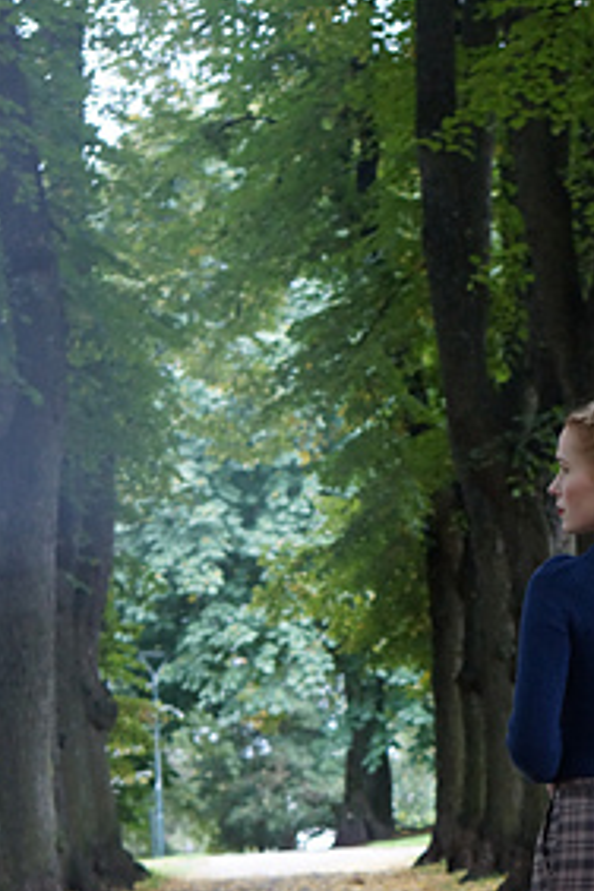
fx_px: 3291
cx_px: 513
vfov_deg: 15.3
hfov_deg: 10.3
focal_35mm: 133
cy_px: 714
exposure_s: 1/80
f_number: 4
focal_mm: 50
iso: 1600
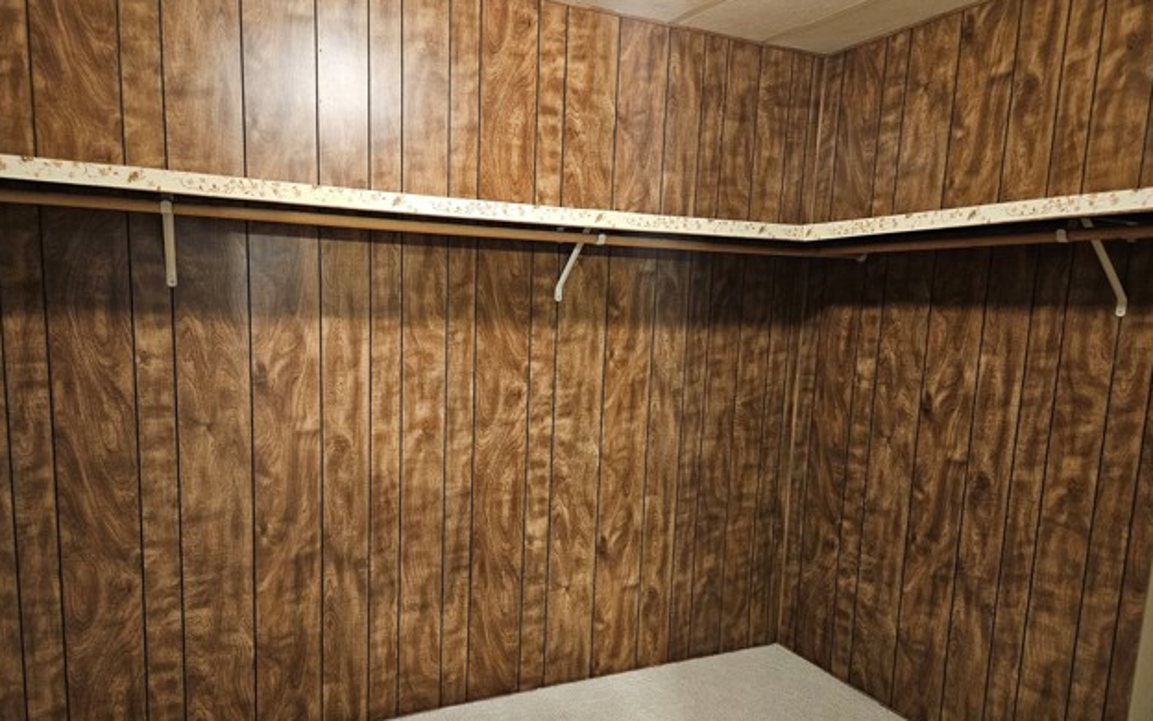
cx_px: 565
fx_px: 786
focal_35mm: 25
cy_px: 422
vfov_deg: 49.1
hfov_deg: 72.5
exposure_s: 1/24
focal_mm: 5.4
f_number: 1.8
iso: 500
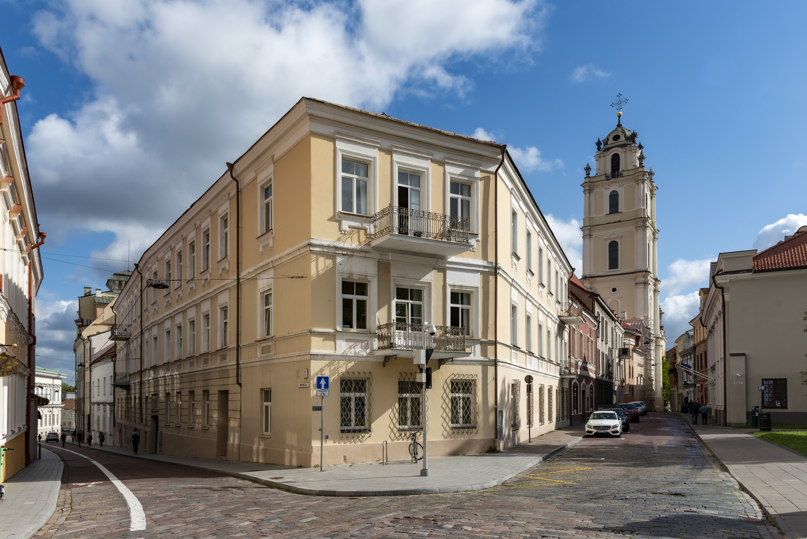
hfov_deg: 73.7
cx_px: 404
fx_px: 538
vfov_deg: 53.2
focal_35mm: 24
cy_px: 270
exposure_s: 1/800
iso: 250
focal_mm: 24
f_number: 9
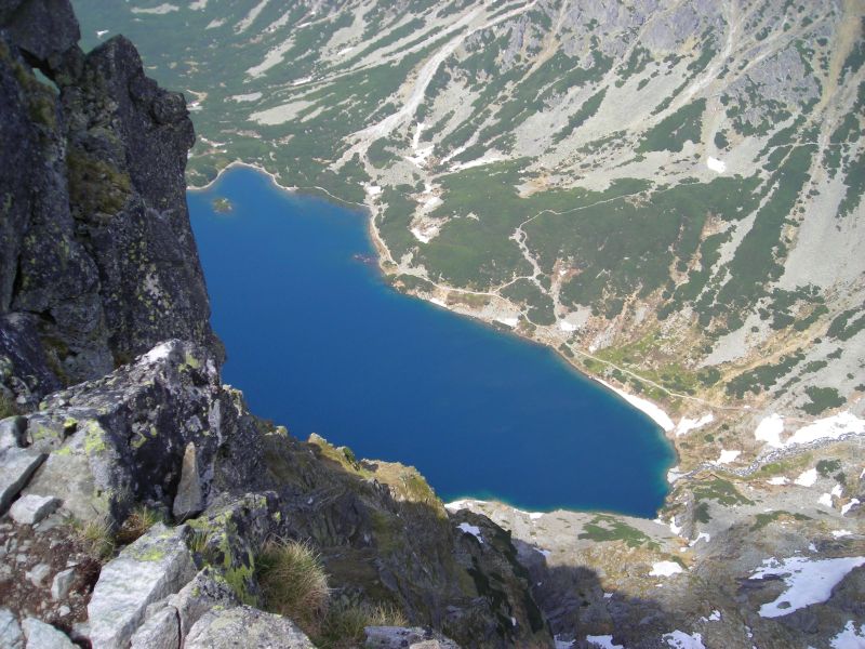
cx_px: 432
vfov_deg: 37.7
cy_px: 324
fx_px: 950
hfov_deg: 49.0
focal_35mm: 38
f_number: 3.2
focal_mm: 6.3
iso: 50
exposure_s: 1/375
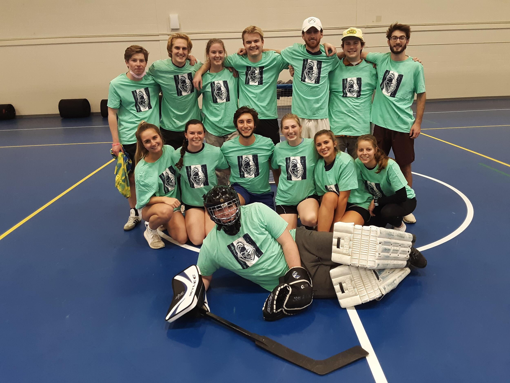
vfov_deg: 49.7
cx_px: 255
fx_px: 413
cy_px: 192
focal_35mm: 28
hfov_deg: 63.4
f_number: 1.9
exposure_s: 1/40
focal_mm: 2.91
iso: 80
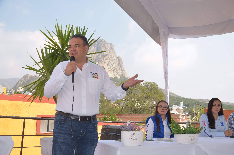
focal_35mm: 36
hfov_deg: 53.2
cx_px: 117
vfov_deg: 36.7
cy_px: 78
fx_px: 234
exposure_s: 1/200
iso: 100
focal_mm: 24
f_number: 6.3
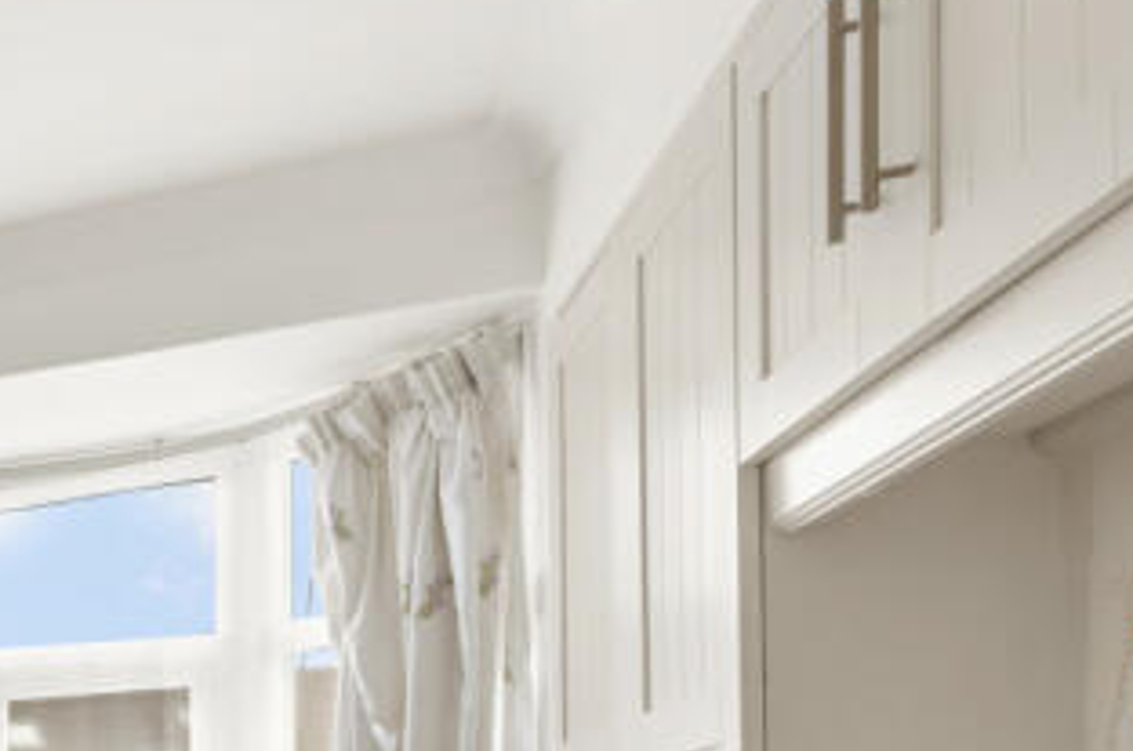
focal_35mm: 46
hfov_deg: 26.8
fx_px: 1445
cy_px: 891
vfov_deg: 26.1
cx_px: -650
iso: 200
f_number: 16
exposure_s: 1/2
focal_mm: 14
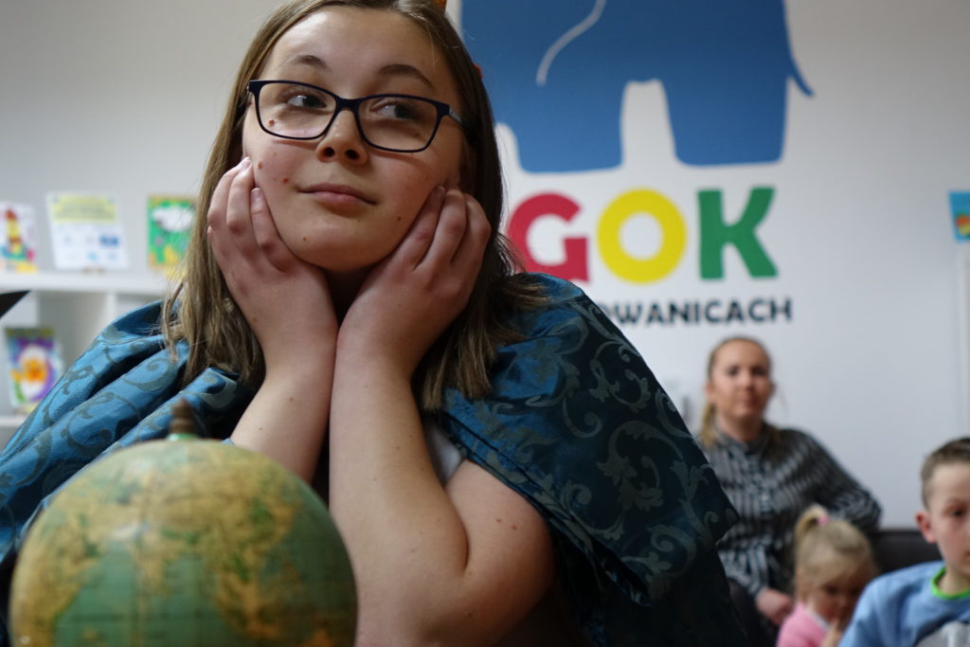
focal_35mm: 84
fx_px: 2263
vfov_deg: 16.3
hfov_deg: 24.2
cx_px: 485
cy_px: 324
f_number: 2.8
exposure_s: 1/40
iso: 800
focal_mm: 30.79
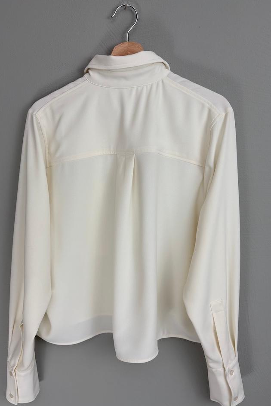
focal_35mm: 28
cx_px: 127
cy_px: 208
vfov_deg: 65.5
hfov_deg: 46.4
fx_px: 316
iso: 32
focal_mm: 5.96
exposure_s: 1/121
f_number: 1.6
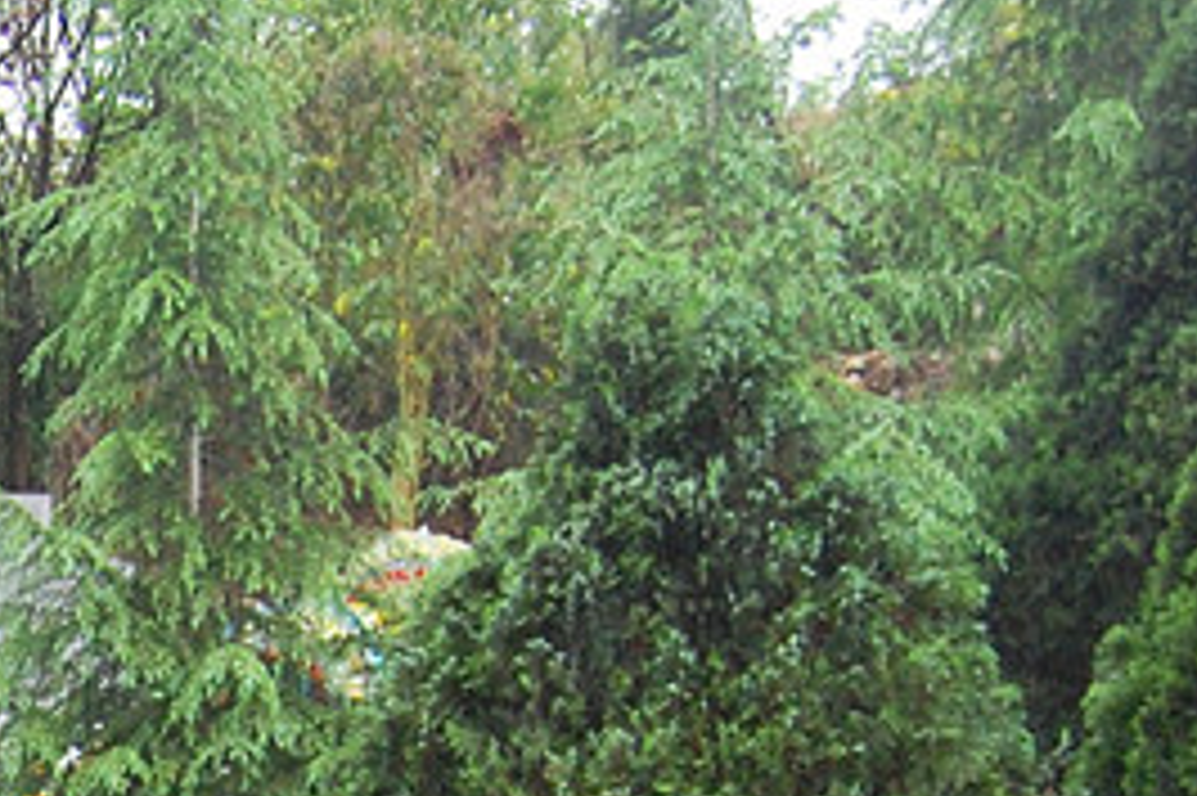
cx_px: -459
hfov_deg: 15.2
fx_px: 4220
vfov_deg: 10.5
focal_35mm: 127
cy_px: 1129
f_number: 4
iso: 400
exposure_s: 1/60
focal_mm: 22
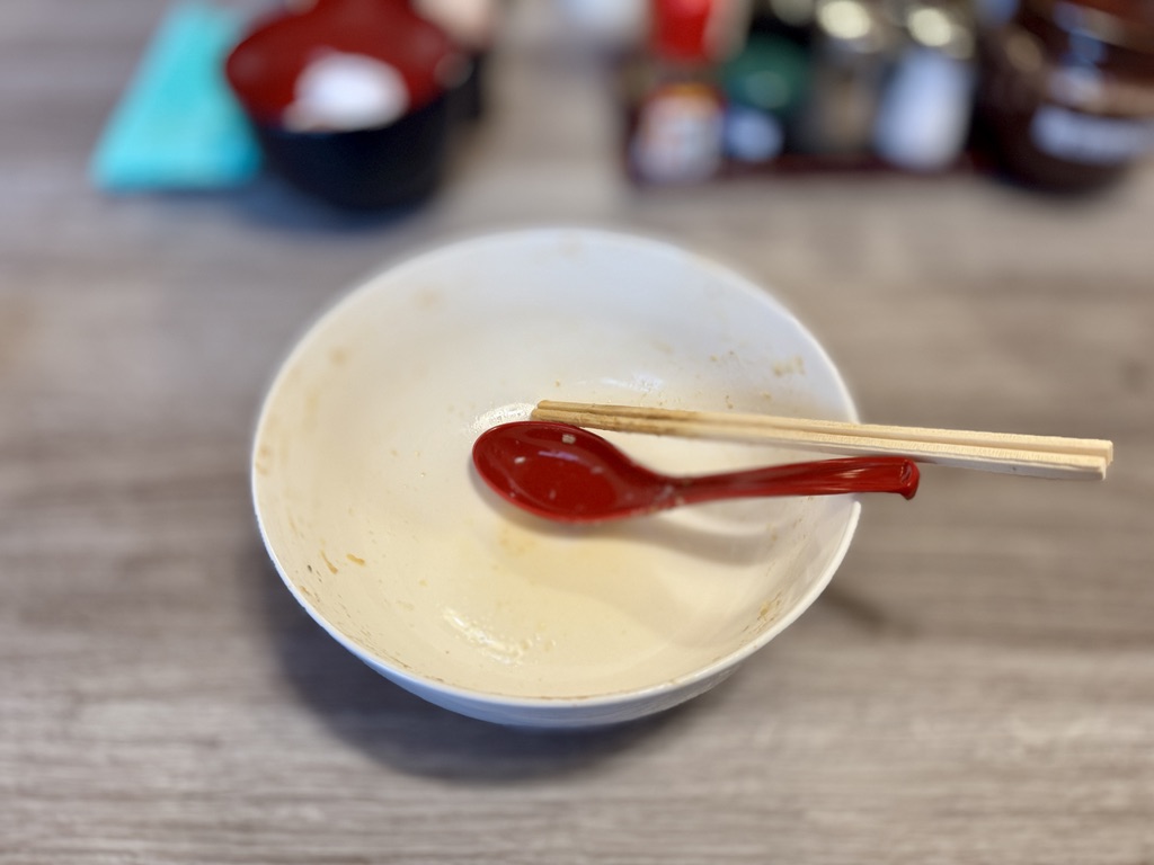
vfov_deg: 56.8
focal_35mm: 24
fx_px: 800
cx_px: 577
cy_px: 432
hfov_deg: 71.6
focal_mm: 6.76
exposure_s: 1/50
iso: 100
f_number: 1.78
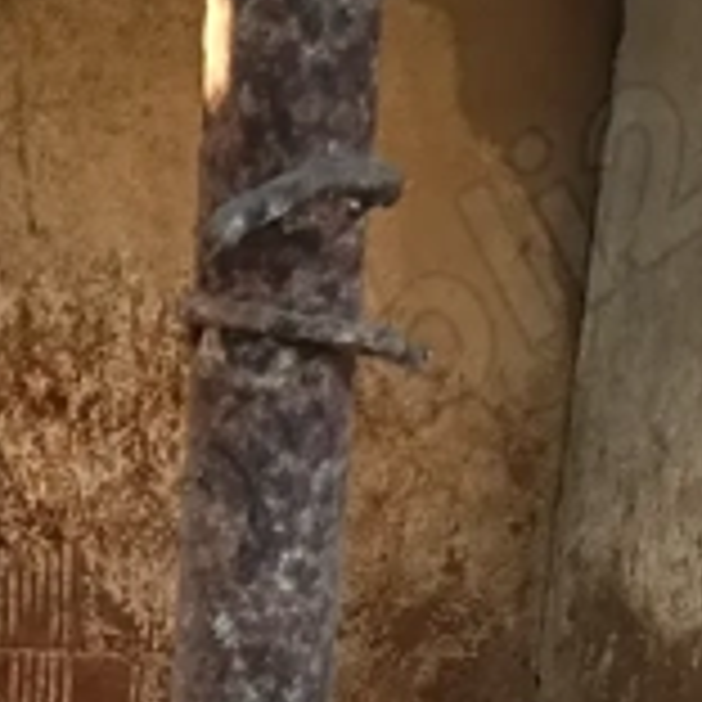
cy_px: 1460
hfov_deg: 11.3
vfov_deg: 10.4
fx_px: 3510
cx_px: 63
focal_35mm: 153
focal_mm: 3.98
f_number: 1.8
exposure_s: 1/50
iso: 64
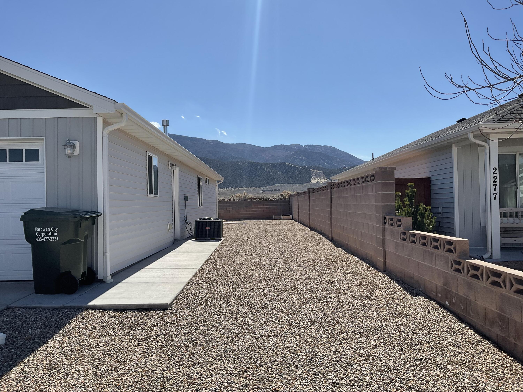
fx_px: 438
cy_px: 196
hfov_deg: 61.7
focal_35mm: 29
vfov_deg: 48.2
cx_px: 262
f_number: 1.8
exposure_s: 1/3125
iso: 16
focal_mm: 3
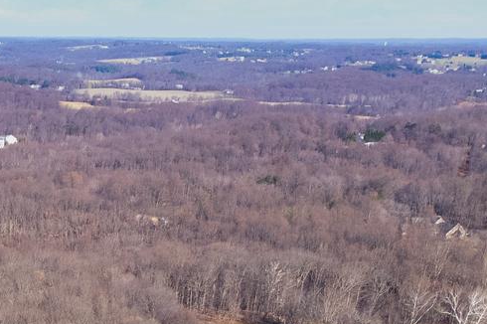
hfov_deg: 19.8
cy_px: 656
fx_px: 1244
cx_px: -195
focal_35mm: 92
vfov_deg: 12.9
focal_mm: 8.38
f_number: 2.8
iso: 140
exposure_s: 1/200
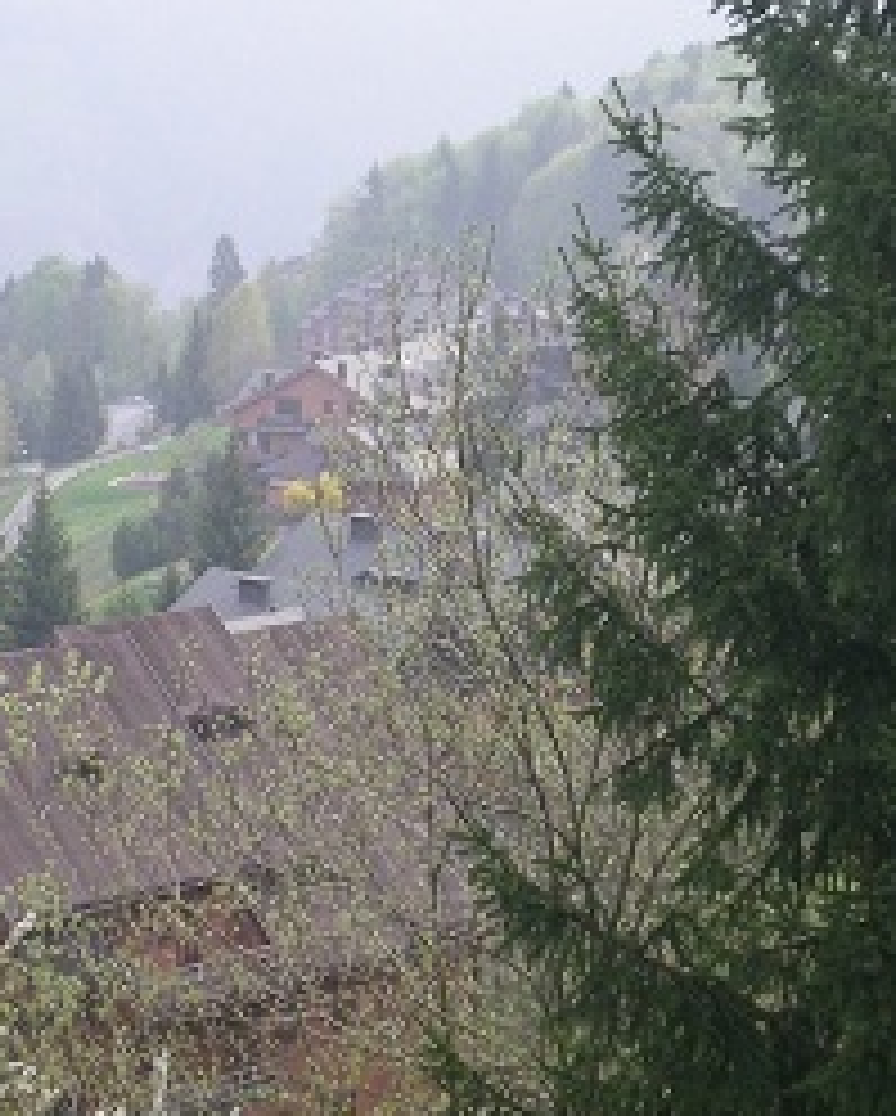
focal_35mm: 88
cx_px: 279
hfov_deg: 17.4
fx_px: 2912
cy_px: 598
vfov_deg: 21.7
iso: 112
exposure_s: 1/263
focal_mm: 9.3
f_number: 3.9
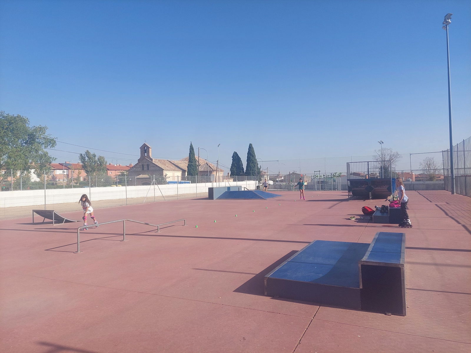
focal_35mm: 25
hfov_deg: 69.4
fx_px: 340
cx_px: 236
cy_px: 176
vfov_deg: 54.9
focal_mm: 5.23
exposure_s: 1/1854
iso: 40
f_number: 1.8
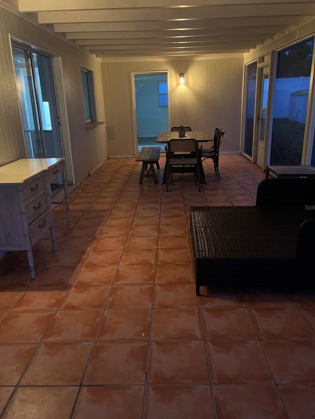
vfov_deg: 63.4
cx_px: 162
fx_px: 340
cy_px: 207
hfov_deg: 49.8
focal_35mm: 28
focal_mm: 5.1
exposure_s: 1/30
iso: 1000
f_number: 1.6
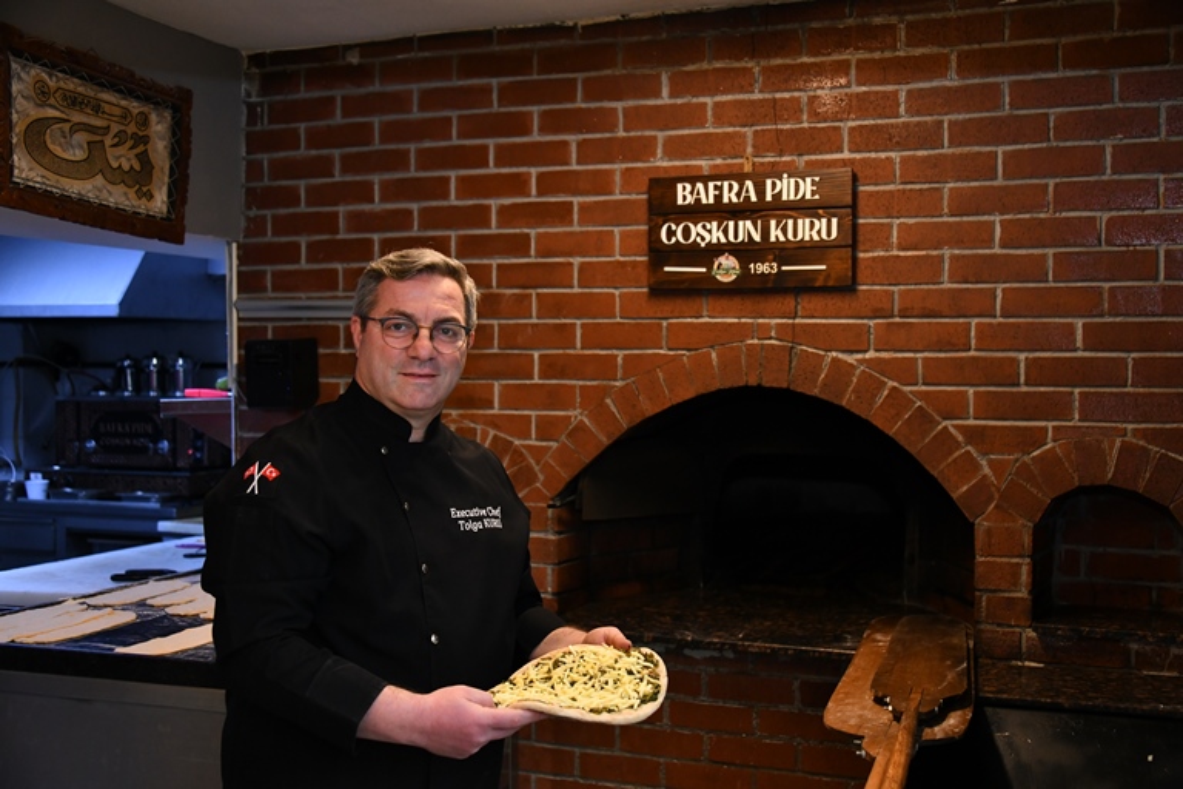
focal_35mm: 44
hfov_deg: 44.5
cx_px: 592
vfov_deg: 30.5
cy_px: 394
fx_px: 1446
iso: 2000
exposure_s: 1/200
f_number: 4.5
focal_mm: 44
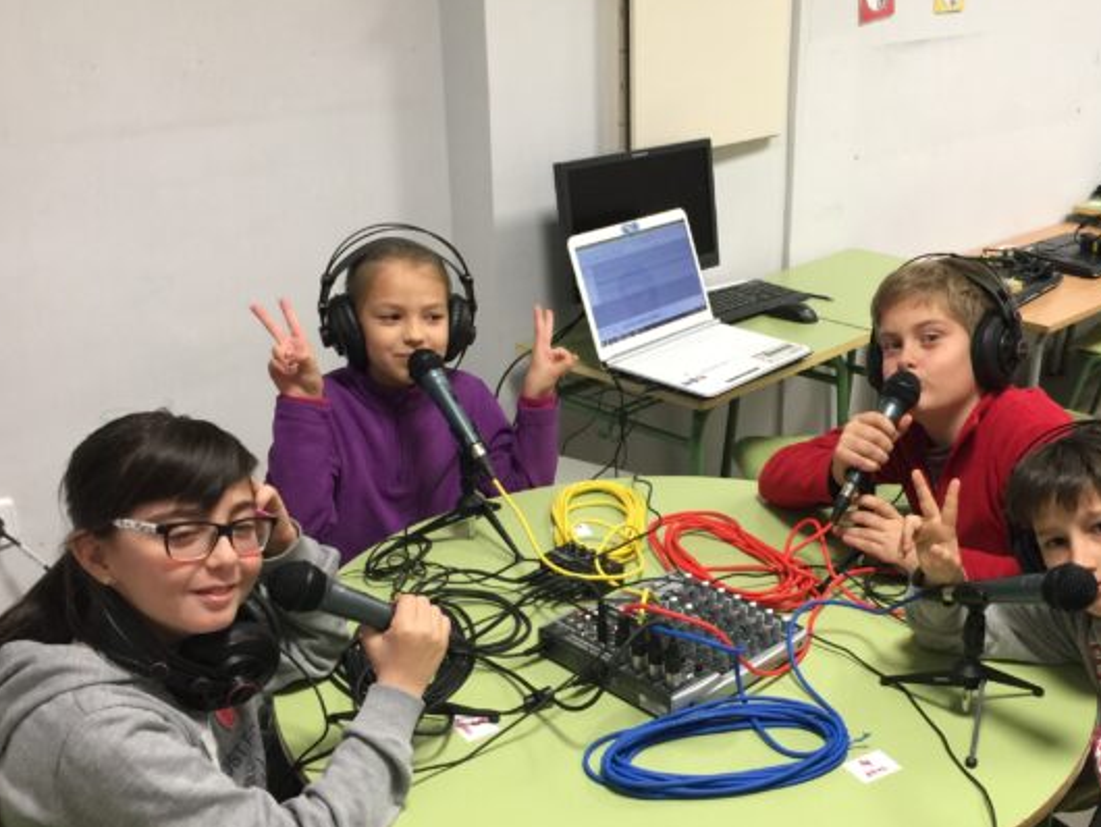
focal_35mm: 42
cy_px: 476
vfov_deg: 34.3
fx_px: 1336
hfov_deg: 44.4
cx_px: 698
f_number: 2.2
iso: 80
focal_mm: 4.15
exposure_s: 1/17
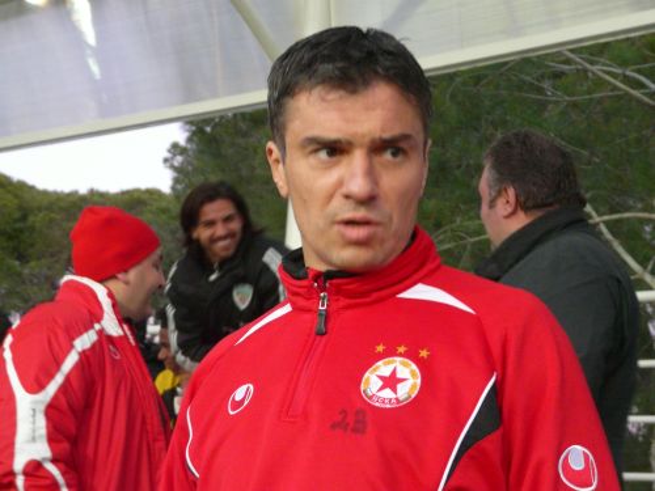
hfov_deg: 22.5
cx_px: 328
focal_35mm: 87
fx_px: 1646
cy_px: 246
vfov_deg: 17.0
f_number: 3.6
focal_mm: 14.3
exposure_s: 1/25
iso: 400
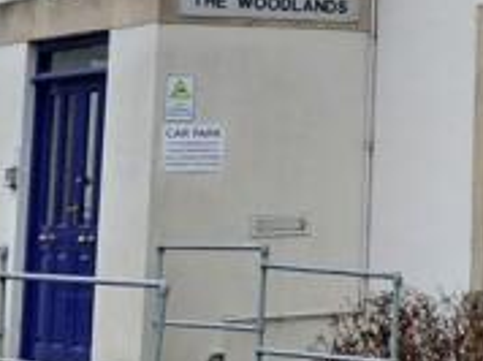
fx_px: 2007
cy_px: -187
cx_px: 947
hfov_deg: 12.2
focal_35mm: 144
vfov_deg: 9.9
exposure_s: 1/50.1
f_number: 1.8
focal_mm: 4.69
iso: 200
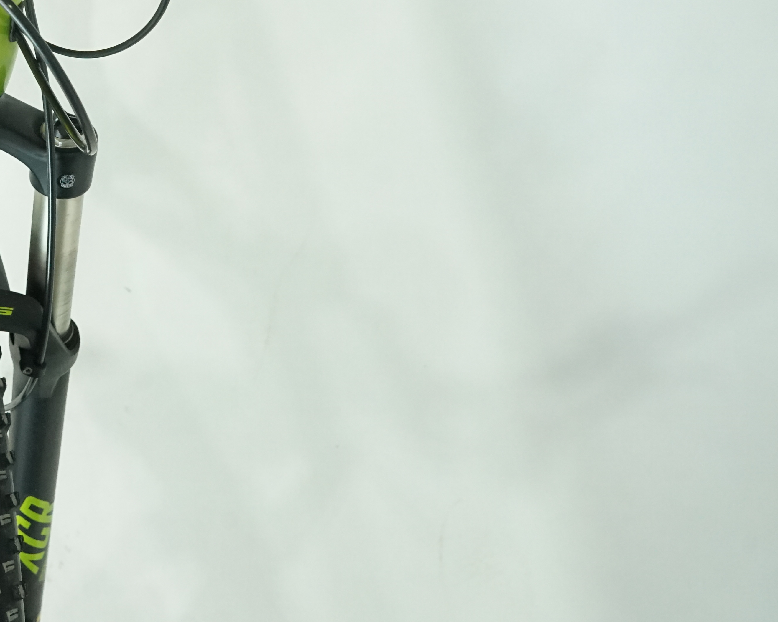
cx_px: -38
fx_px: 1474
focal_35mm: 64
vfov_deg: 23.5
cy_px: 122
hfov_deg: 27.5
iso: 3200
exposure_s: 1/200
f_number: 8
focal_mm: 30
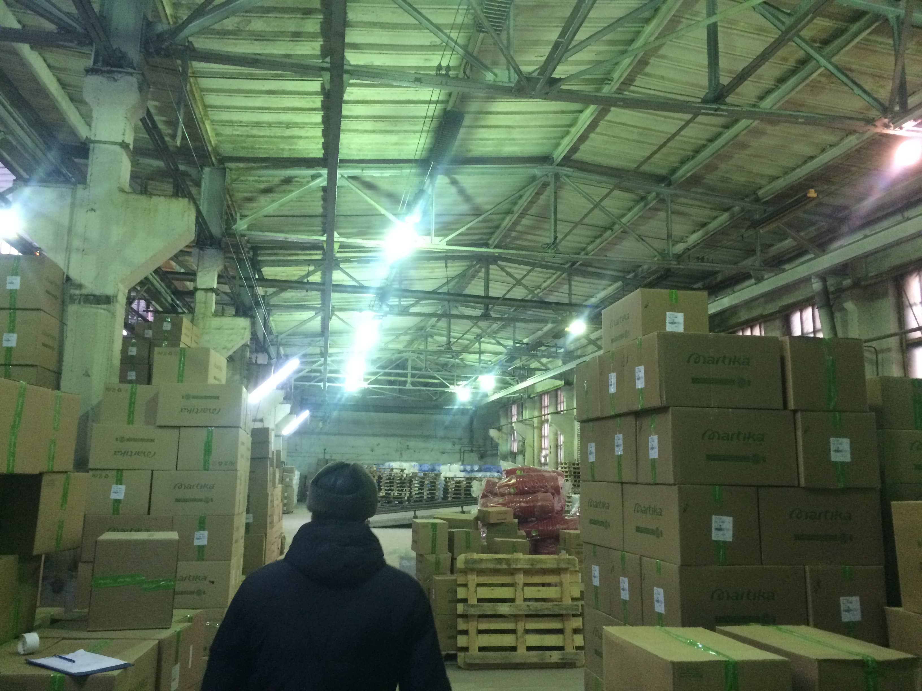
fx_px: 772
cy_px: 346
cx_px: 461
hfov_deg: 61.7
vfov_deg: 48.2
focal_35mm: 29
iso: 320
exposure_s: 1/33
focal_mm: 4.15
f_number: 2.2
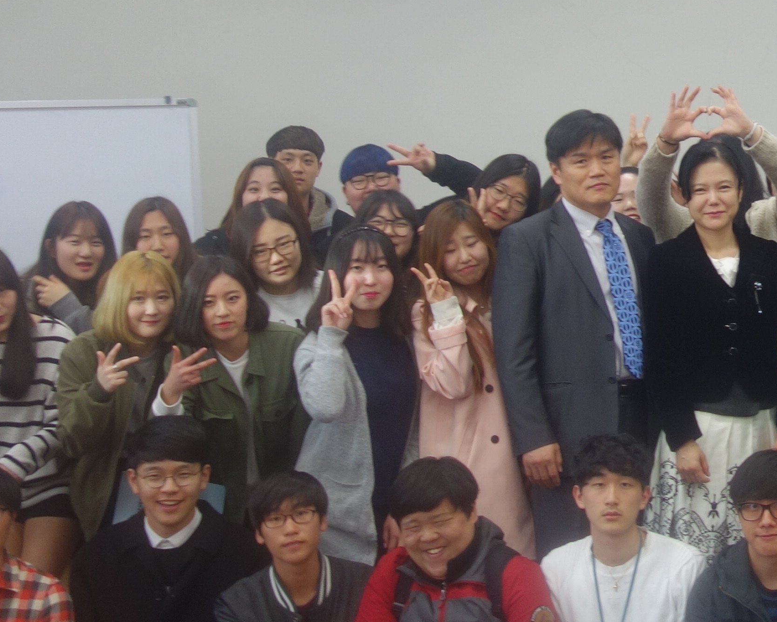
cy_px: 220
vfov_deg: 17.8
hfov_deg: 21.5
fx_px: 1978
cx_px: 774
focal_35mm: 86
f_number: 1.8
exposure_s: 1/40
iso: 125
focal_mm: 10.4
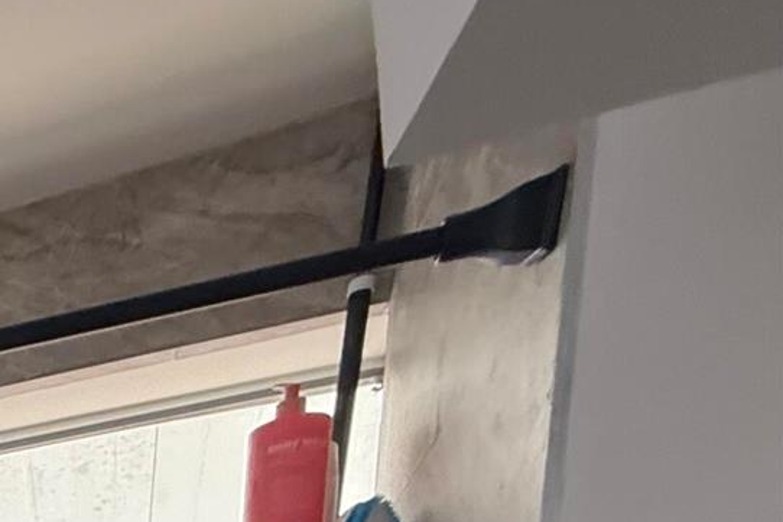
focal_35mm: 55
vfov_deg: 16.9
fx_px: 1196
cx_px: -693
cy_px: 1095
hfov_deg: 20.9
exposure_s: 1/99
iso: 250
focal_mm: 2.22
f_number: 2.2
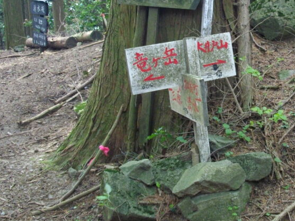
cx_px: 199
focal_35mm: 68
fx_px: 580
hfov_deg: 28.4
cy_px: 62
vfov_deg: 21.5
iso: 200
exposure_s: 1/60
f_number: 2.8
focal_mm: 6.2
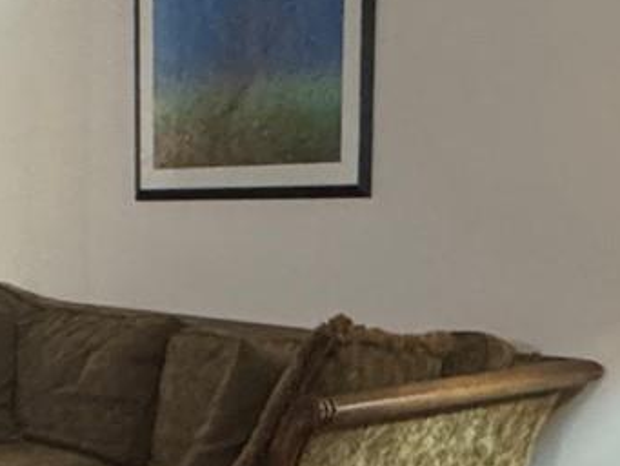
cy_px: 512
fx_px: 1505
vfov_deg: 17.0
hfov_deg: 22.8
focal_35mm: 84
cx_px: 78
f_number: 2.2
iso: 1000
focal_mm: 2.22
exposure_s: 1/60
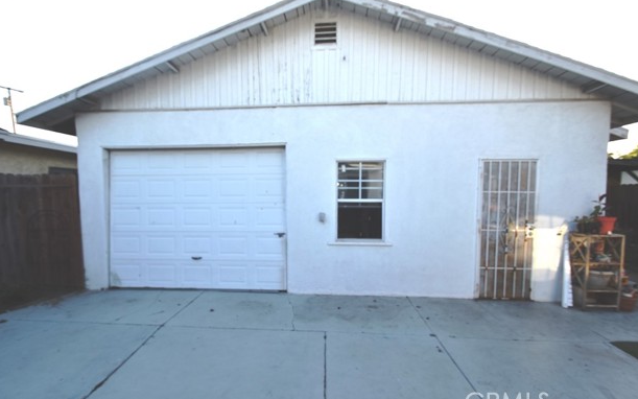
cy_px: 194
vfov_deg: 71.3
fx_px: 278
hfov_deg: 97.8
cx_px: 314
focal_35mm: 16
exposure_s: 1/200
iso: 110
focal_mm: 10
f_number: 5
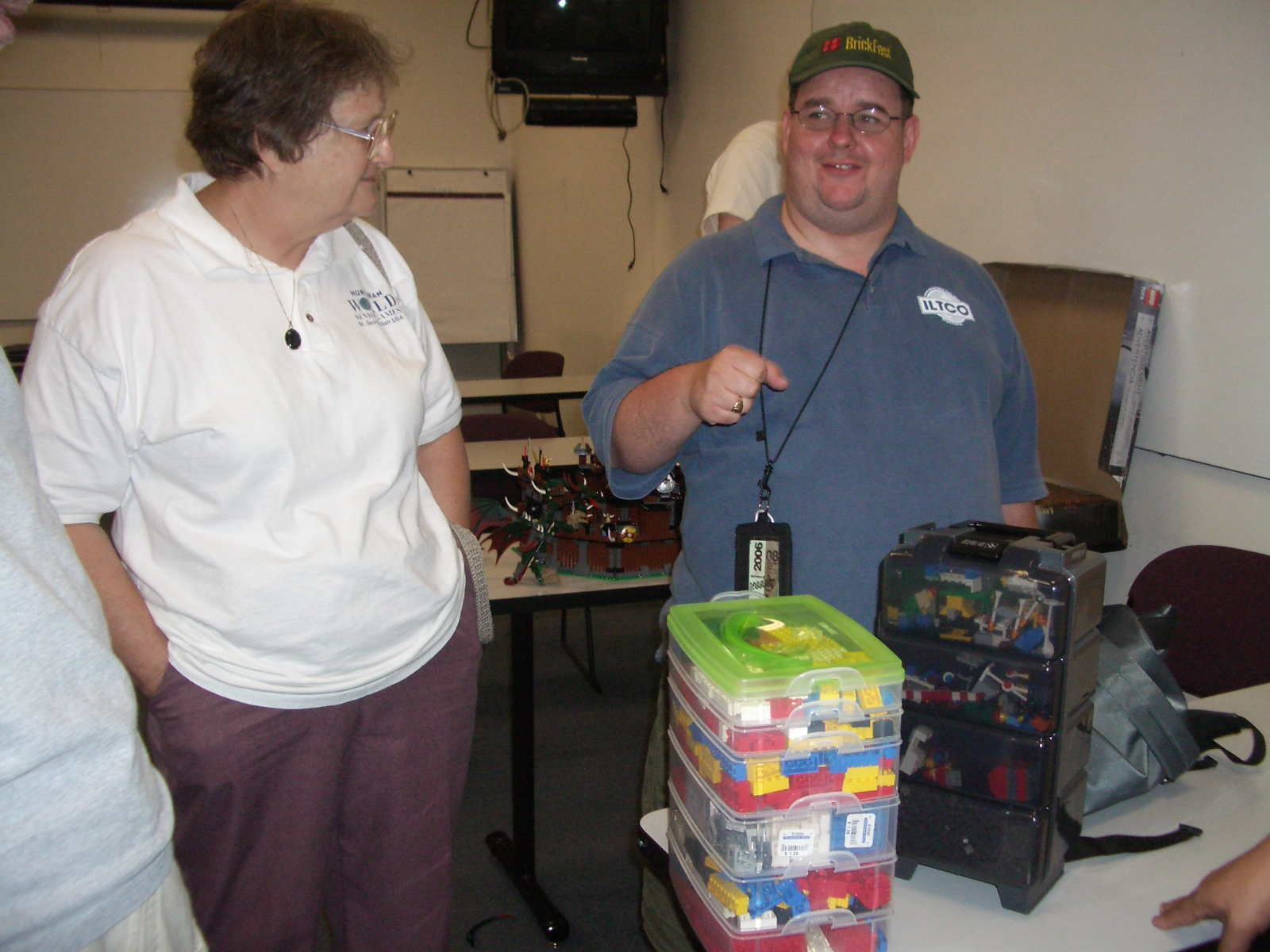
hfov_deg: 52.6
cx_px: 635
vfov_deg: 40.7
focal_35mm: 35
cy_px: 476
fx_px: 1284
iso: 200
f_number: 2.6
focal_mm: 5.8
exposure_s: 1/60
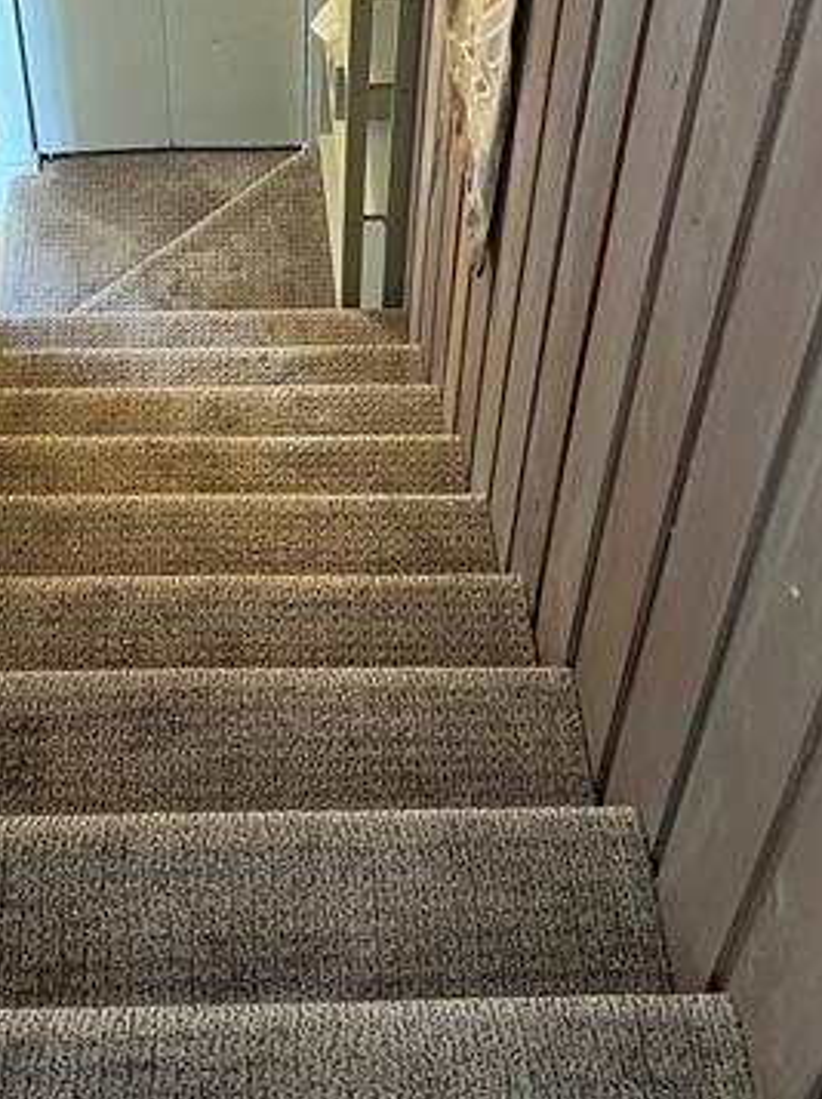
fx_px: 1776
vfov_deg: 33.7
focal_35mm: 56
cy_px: 286
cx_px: 237
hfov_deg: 25.8
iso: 400
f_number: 1.5
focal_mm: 5.7
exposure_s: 1/60
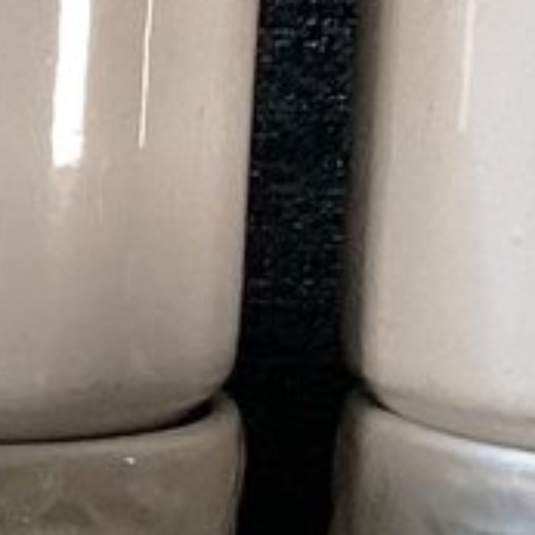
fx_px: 4179
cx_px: -1068
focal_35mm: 239
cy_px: 323
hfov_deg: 6.6
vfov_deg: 7.3
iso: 80
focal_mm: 3.3
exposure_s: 1/100
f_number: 2.4
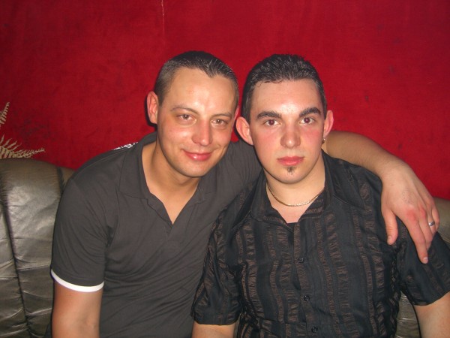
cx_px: 225
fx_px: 494
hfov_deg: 49.0
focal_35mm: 38
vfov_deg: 37.7
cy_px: 169
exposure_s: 1/60
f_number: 2.8
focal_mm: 7.9
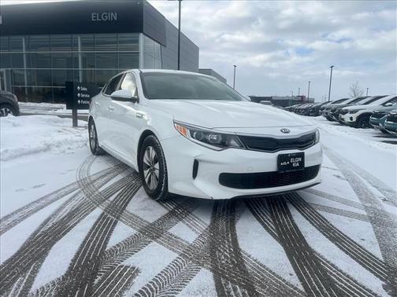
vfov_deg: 53.1
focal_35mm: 26
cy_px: 148
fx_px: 298
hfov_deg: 67.3
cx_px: 198
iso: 50
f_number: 1.5
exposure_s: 1/6579
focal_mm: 5.7
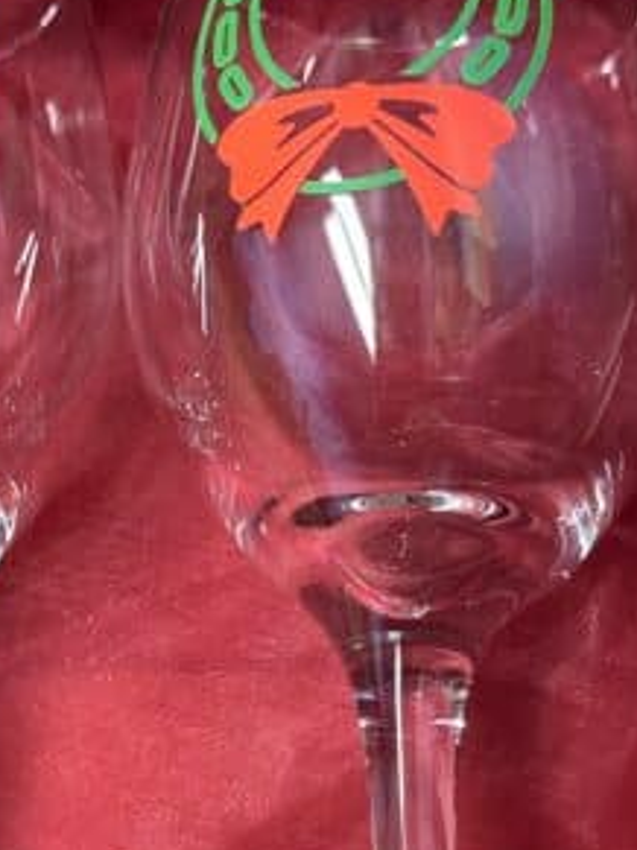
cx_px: 143
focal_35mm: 66
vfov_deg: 29.3
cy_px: 517
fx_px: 1621
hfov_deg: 22.0
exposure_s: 1/60
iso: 640
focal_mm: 6.86
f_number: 1.78
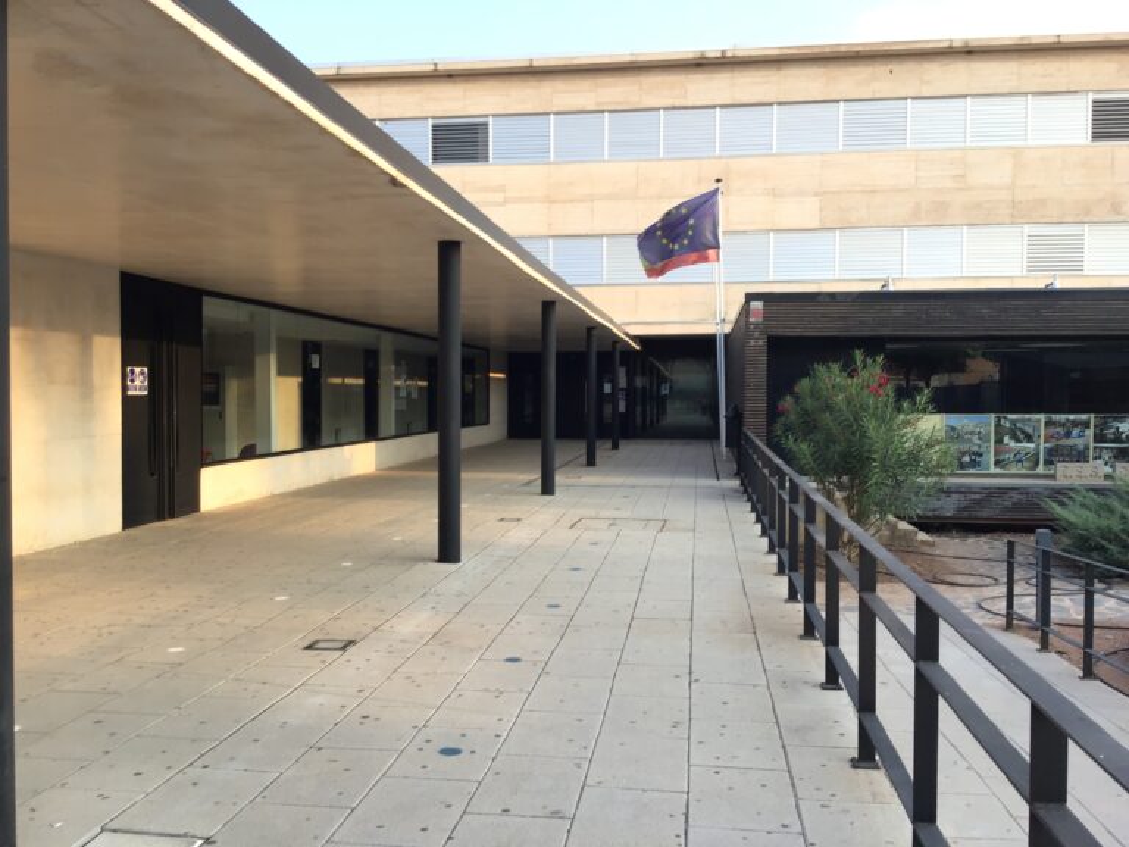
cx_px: 564
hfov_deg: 58.4
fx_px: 1011
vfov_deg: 45.4
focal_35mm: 31
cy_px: 424
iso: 25
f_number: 2.4
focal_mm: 3.3
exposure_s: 1/145
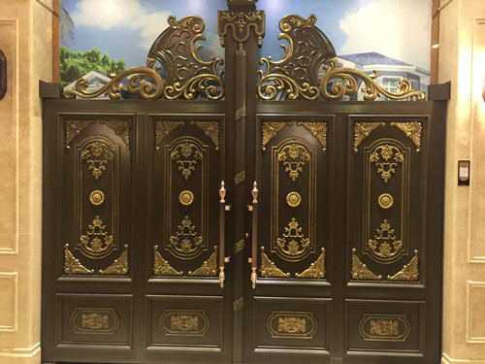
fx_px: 406
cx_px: 242
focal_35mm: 29
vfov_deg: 48.2
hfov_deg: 61.7
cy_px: 182
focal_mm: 4.15
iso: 100
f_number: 2.2
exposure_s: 1/17
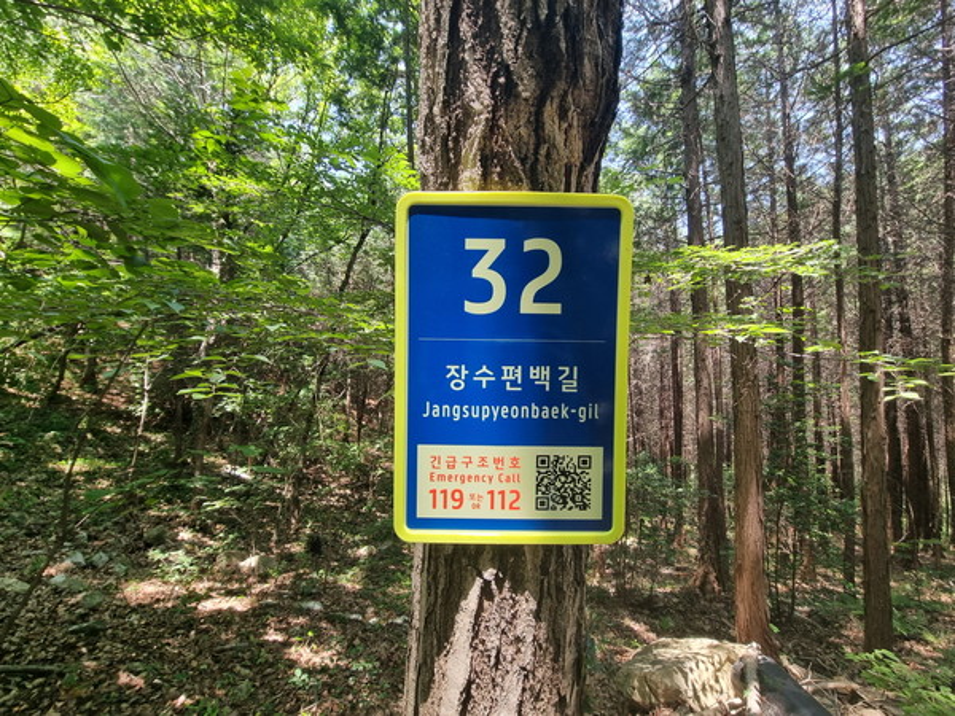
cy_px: 358
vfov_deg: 89.9
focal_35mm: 13
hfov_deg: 106.2
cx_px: 478
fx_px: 359
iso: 50
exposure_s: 1/60
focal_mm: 2.2
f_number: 2.2
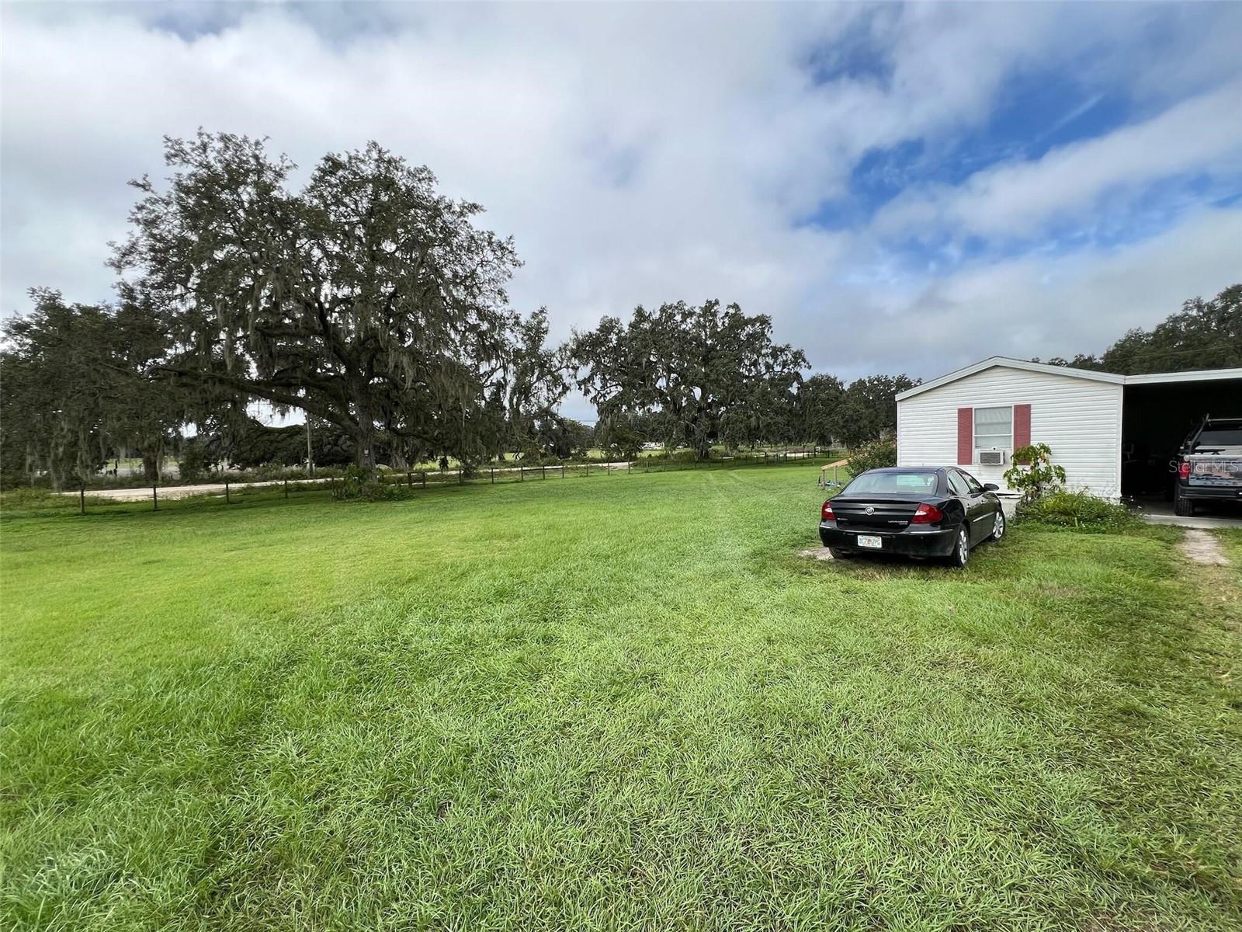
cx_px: 621
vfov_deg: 89.9
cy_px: 466
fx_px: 466
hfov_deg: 106.2
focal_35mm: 13
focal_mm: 1.57
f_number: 1.8
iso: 32
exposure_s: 1/791
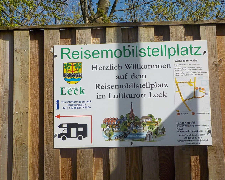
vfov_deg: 37.3
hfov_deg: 45.7
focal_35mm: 40
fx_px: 266
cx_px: 128
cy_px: 104
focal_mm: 4.1
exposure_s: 1/1250
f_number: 3.3
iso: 125
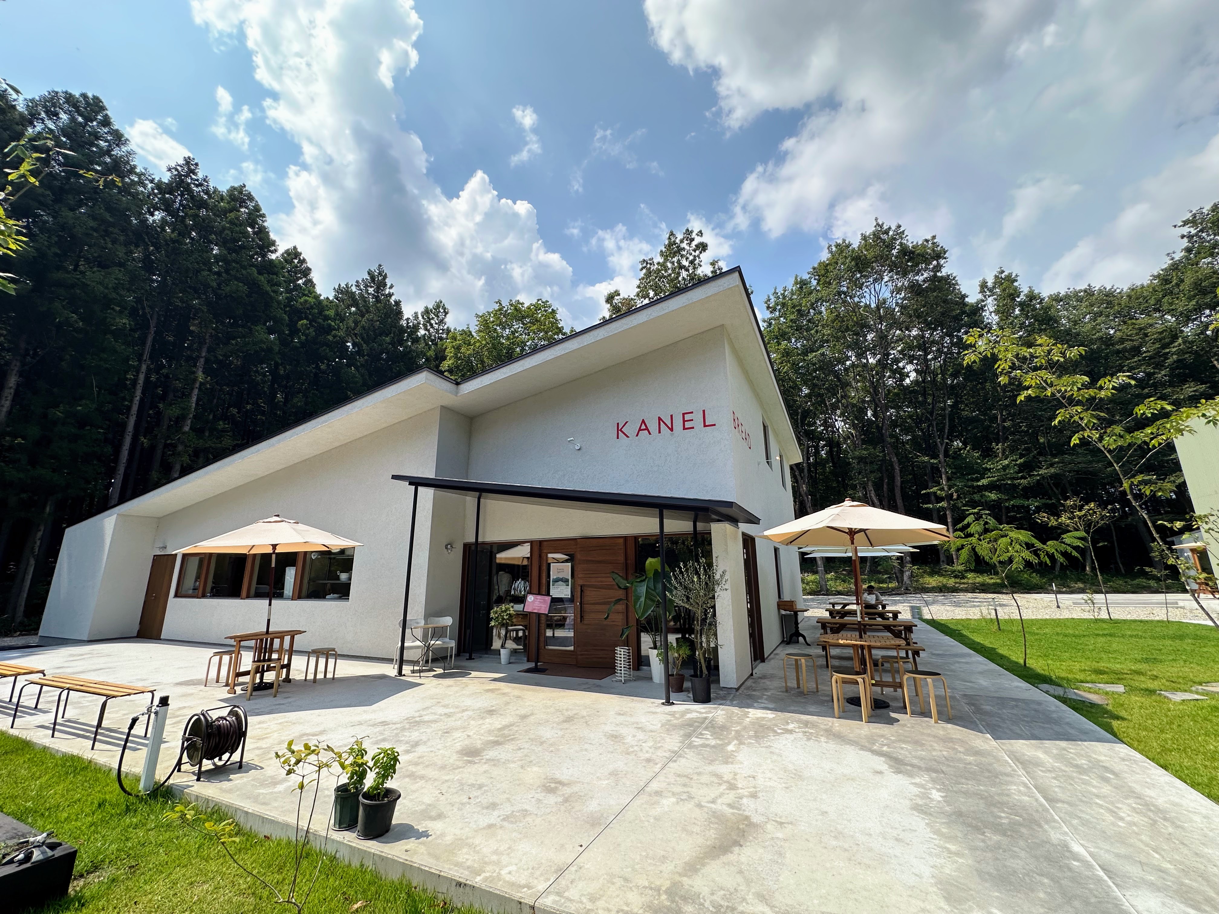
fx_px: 493
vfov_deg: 85.7
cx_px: 610
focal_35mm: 14
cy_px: 457
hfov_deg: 102.1
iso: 40
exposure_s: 1/1335
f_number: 2.2
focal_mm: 2.22
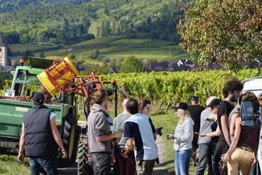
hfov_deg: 11.8
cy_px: 110
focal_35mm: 174
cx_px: 98
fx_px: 1266
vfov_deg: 7.9
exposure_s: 1/320
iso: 200
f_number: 10
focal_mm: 135
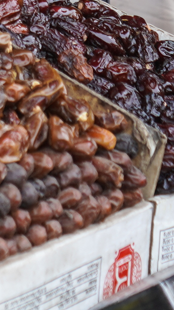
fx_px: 1526
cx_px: -342
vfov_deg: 10.7
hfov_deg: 6.0
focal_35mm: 186
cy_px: -298
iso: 200
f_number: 4
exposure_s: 1/160
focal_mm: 30
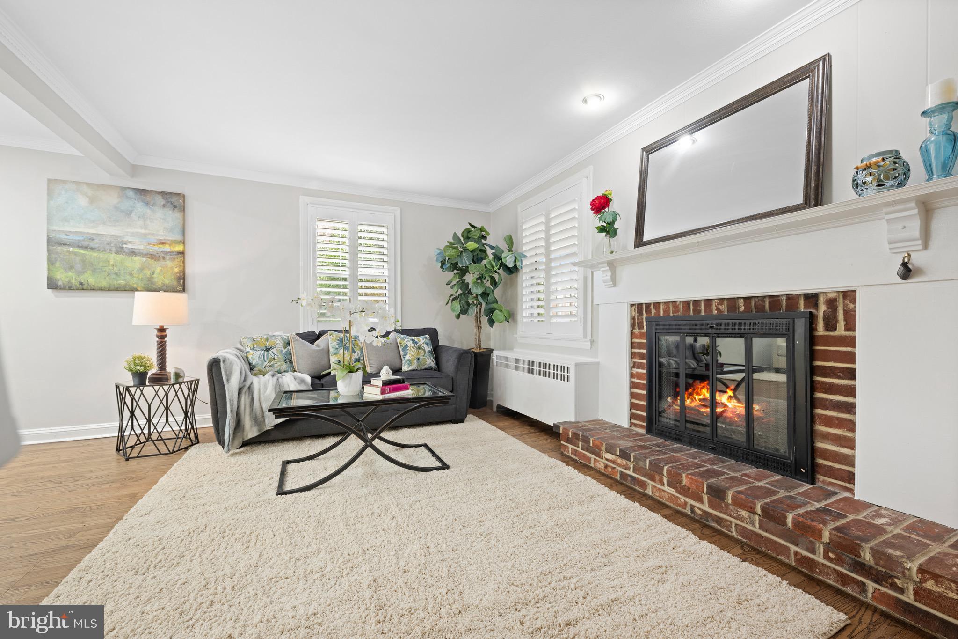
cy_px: 320
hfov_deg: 104.3
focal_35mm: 14
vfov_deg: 81.2
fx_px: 372
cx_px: 479
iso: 500
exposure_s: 1/1.25
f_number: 7.1
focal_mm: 14
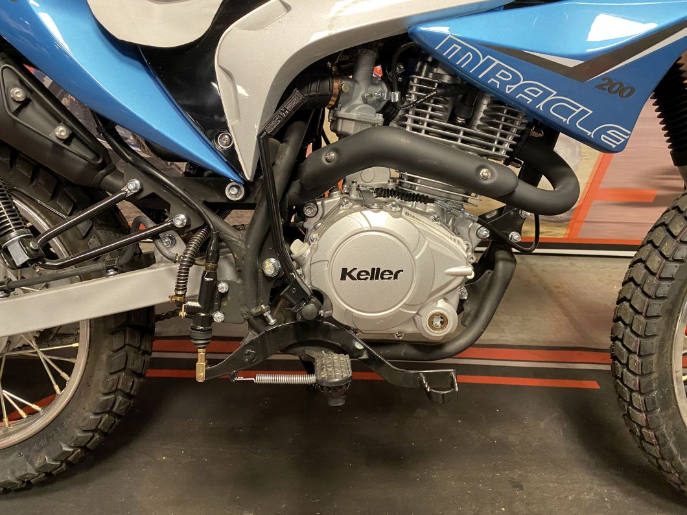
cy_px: 258
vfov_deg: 53.1
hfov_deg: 67.3
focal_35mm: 26
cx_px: 344
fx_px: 516
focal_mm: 4.25
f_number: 1.8
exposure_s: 1/50
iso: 400
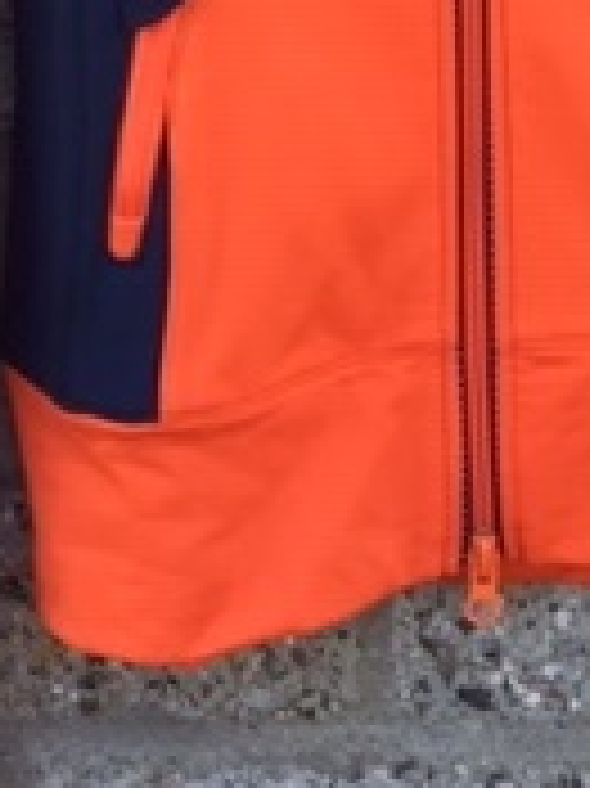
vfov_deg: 19.8
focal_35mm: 89
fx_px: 2025
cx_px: 540
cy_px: -302
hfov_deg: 16.3
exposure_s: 1/100
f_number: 2.2
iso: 32
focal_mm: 4.15
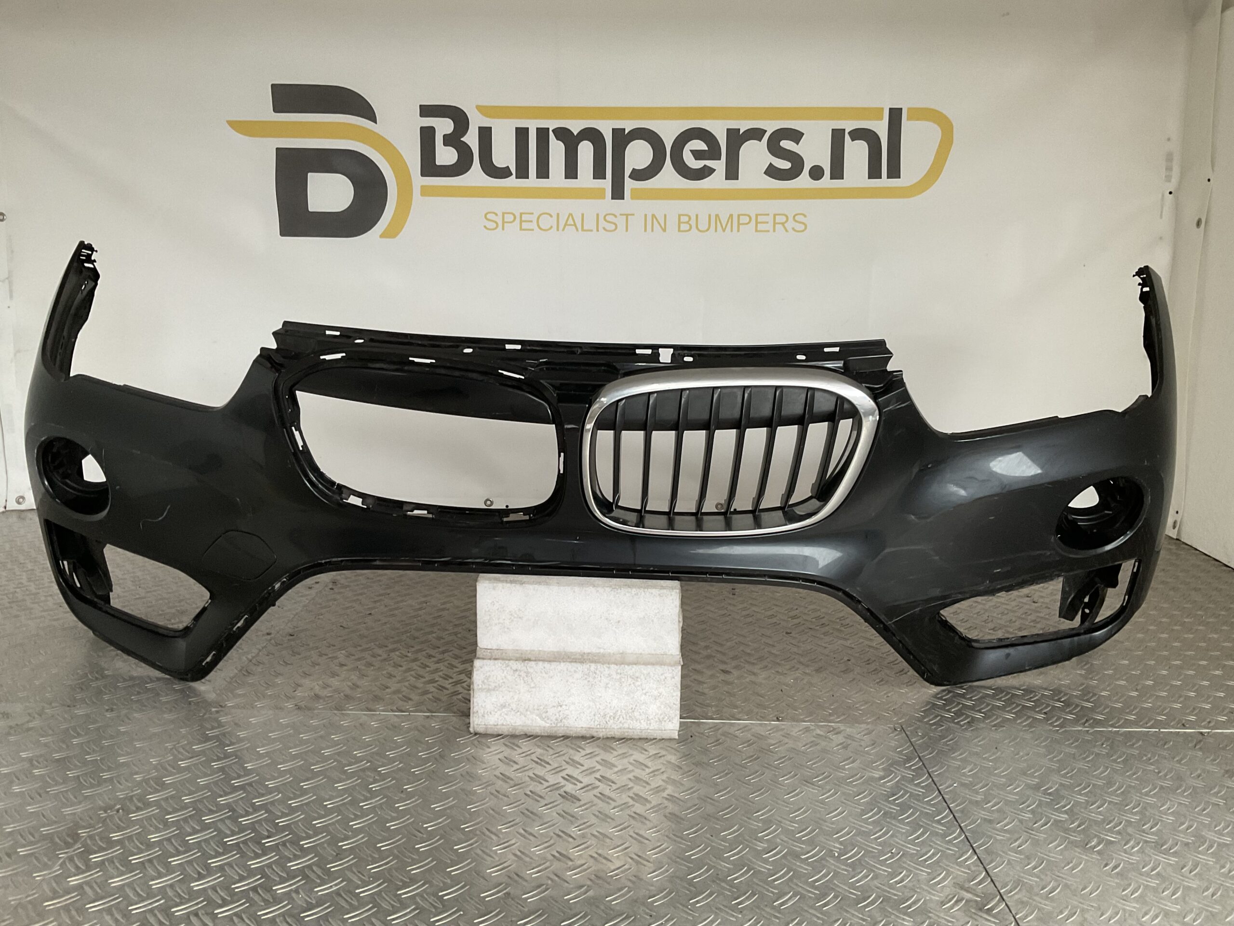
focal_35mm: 29
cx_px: 617
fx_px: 1034
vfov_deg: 48.2
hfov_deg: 61.7
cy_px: 463
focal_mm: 3
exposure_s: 1/50
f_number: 1.8
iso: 100
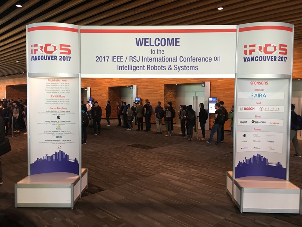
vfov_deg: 48.3
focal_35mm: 29
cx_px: 151
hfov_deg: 61.6
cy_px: 114
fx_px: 253
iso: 64
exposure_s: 1/15
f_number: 2.2
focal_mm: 4.15
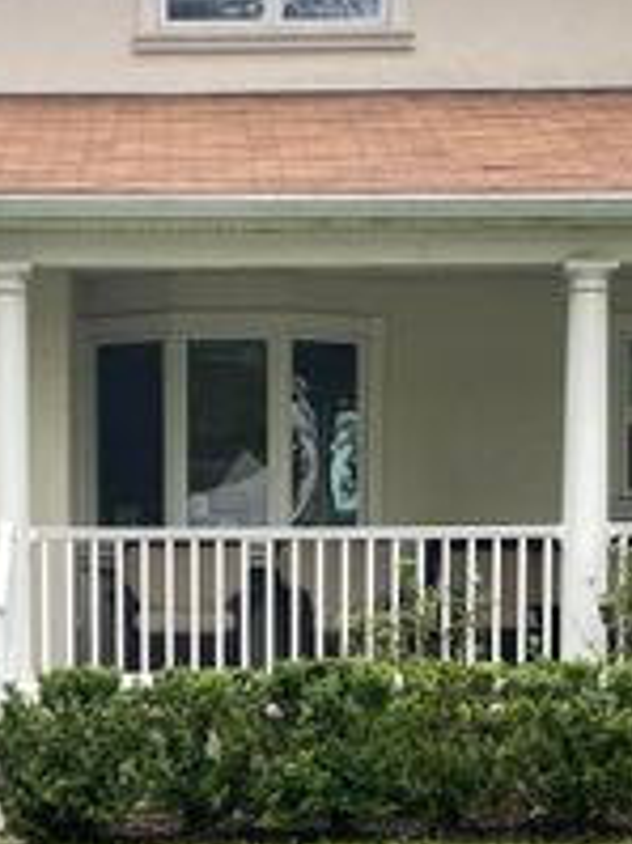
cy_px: 710
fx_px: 2120
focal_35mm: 87
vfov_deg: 22.1
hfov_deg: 16.9
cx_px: 153
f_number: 1.6
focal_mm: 4.2
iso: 32
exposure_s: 1/454
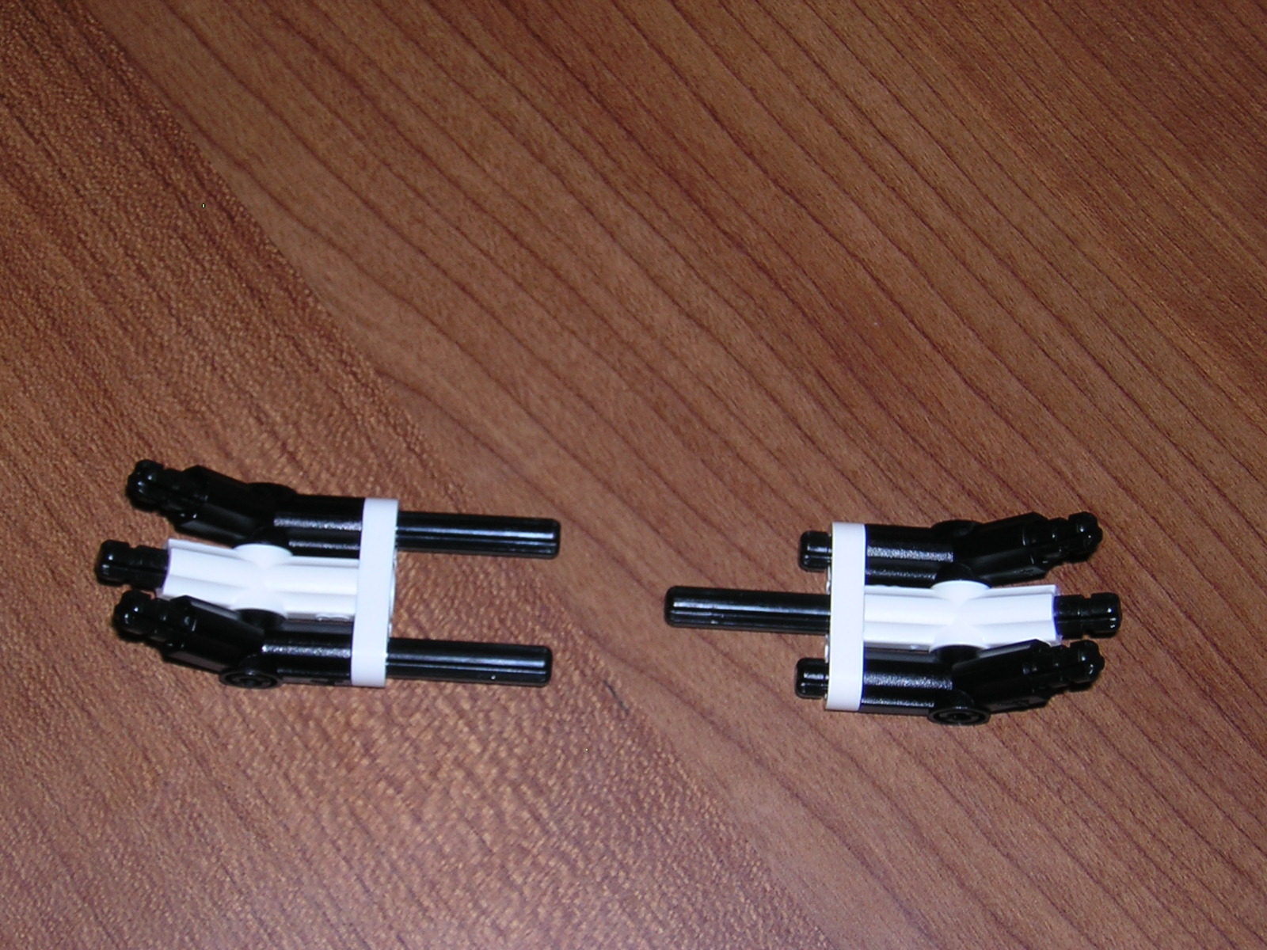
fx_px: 3111
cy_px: 475
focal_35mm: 85
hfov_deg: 23.0
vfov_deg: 17.4
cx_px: 634
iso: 100
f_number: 4.1
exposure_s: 1/60.1
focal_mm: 11.1
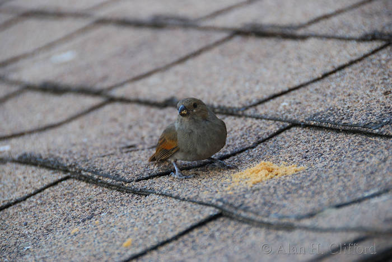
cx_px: 196
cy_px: 131
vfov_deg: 4.6
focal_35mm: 300
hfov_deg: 6.9
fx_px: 3269
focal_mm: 200
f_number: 5.6
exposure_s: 1/320
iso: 400
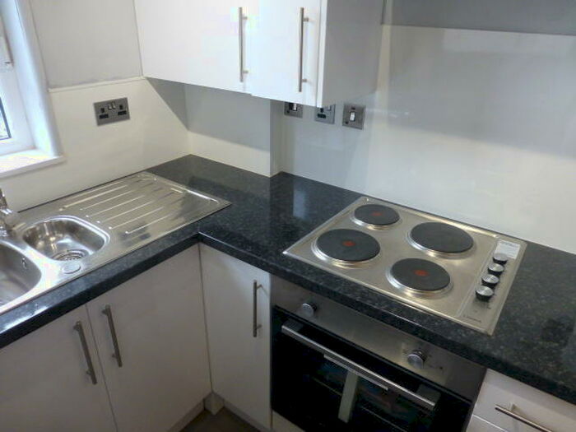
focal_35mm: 24
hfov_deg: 71.6
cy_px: 216
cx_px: 288
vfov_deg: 56.8
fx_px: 399
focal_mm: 4.3
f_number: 3.3
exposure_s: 1/60
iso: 400
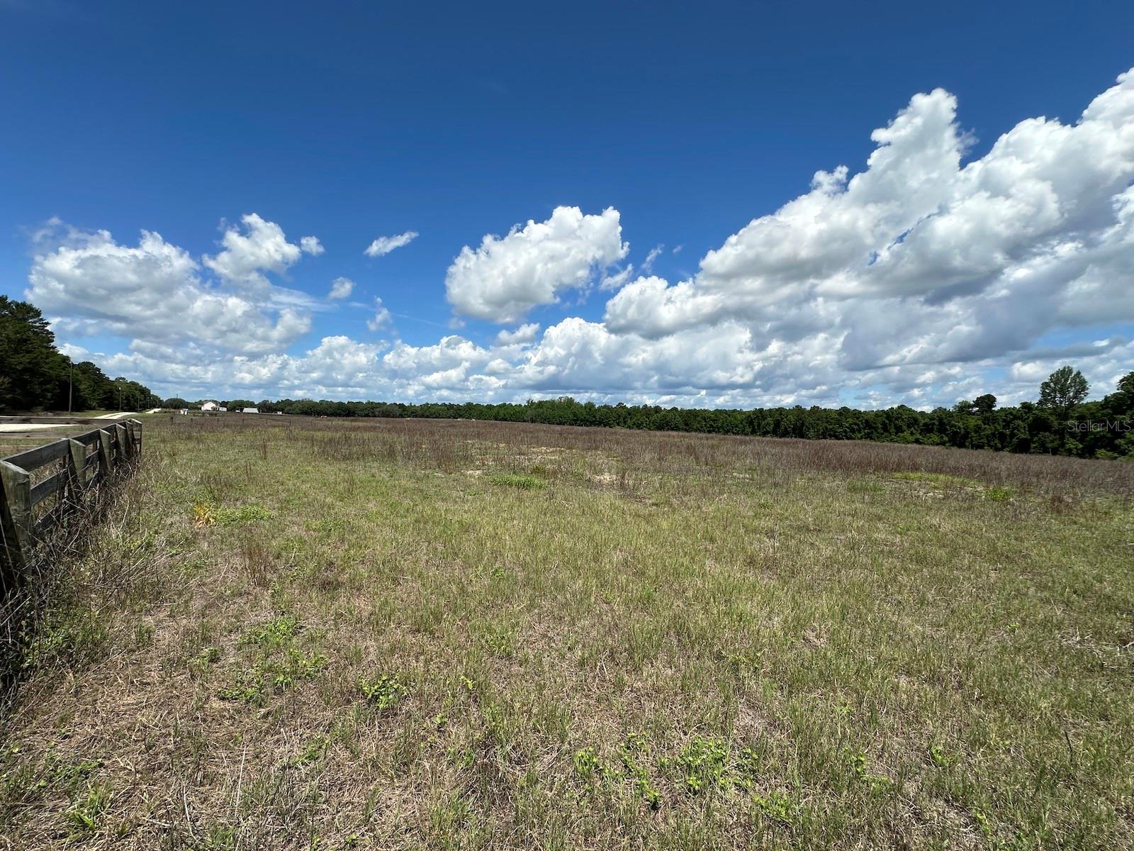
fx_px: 459
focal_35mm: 14
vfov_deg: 85.7
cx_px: 567
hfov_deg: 102.1
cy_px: 426
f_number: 2.2
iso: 50
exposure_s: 1/3401
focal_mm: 2.22
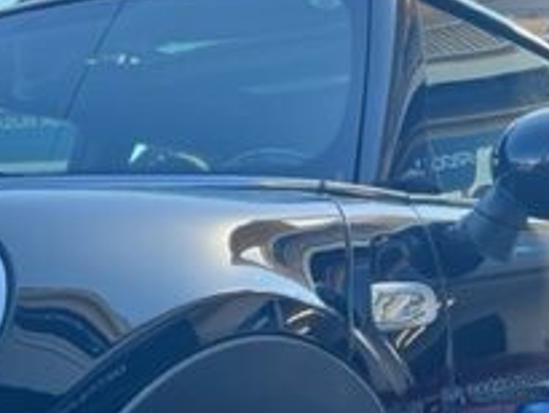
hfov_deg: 23.4
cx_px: 46
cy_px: 480
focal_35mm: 81
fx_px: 1285
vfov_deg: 17.5
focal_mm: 5.7
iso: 50
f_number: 1.5
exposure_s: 1/611
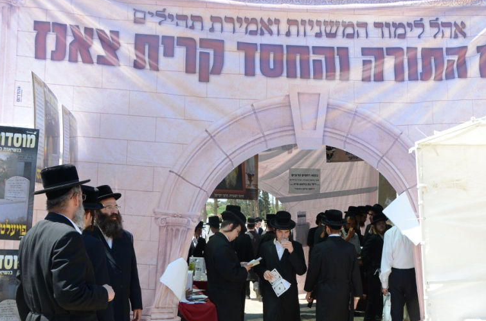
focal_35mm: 43
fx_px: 575
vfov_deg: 31.2
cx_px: 291
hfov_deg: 45.6
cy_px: 188
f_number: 6.3
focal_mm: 21
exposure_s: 1/800
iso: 500
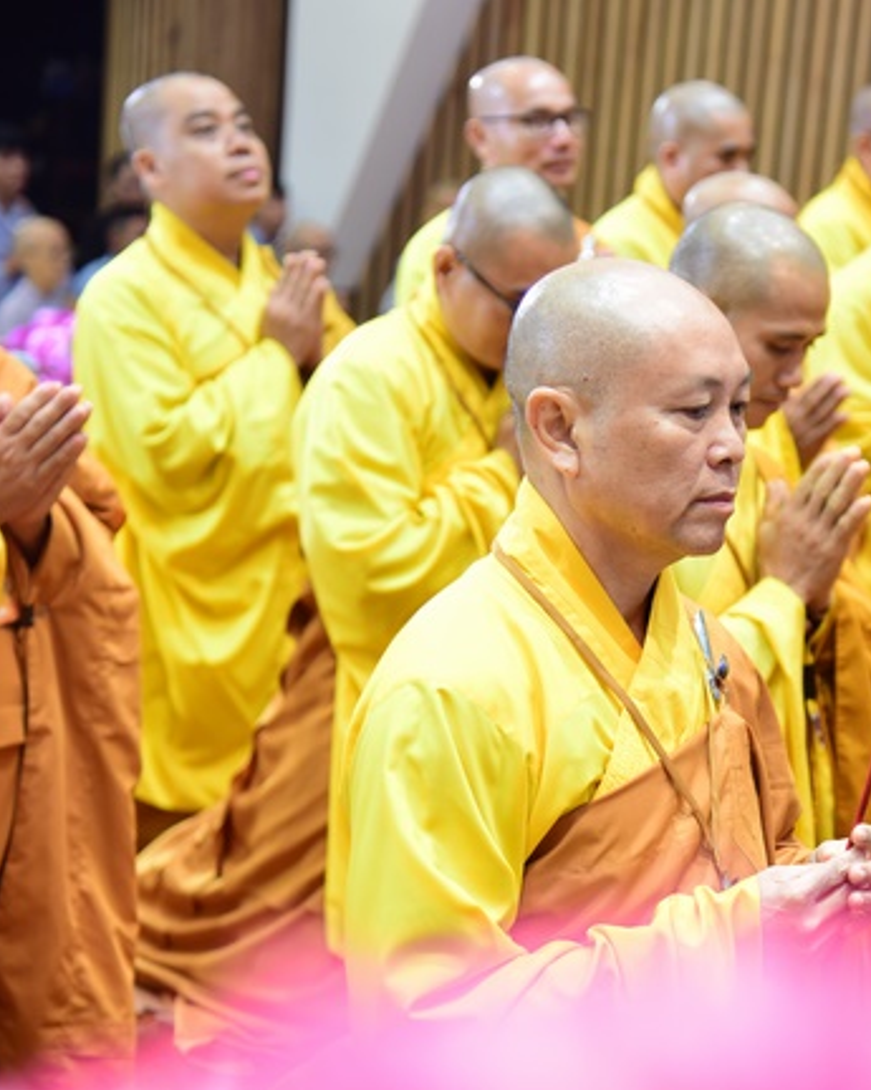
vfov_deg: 19.4
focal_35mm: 99
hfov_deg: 15.4
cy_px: 545
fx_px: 3193
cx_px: 773
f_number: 4
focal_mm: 70
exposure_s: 1/40
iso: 1000
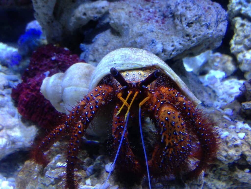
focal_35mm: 33
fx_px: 239
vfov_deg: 42.9
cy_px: 94
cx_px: 126
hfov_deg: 55.4
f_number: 2.4
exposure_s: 1/20
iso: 200
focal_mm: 4.12
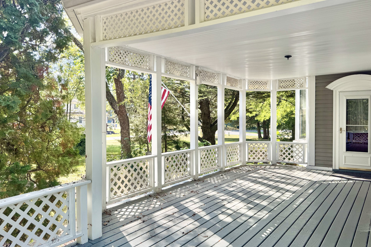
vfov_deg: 46.4
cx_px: 174
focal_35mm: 28
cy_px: 121
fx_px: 289
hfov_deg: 65.4
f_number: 1.78
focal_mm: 6.76
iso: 80
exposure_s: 1/700
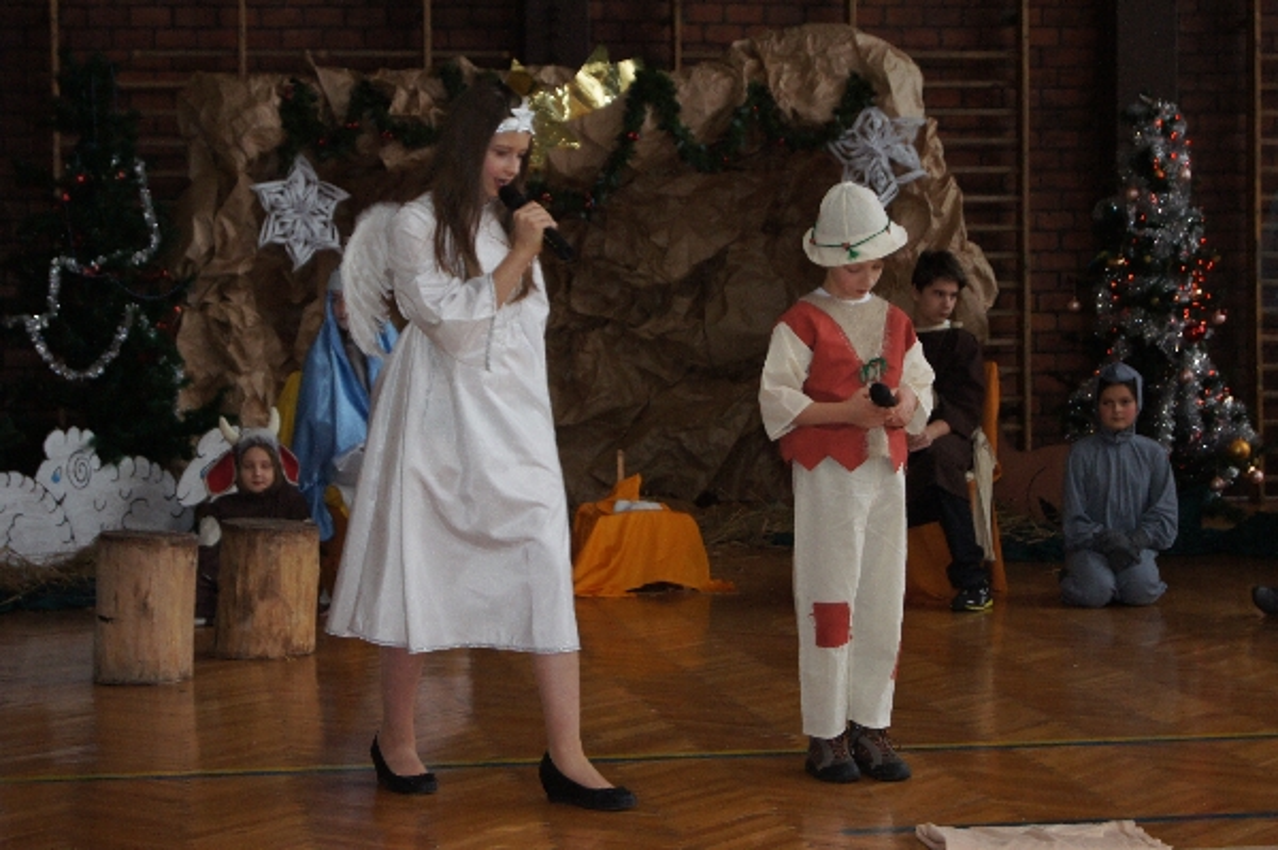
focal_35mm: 82
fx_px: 2926
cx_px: 639
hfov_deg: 24.6
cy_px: 425
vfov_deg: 16.5
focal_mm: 55
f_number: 5.6
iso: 800
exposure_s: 1/80
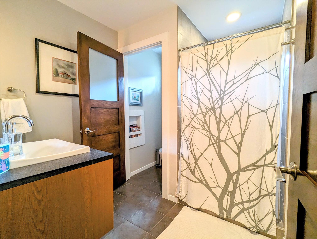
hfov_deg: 94.4
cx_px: 158
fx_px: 147
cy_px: 120
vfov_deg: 78.2
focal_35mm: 16
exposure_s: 1/24
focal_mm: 2.35
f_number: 2.2
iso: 214
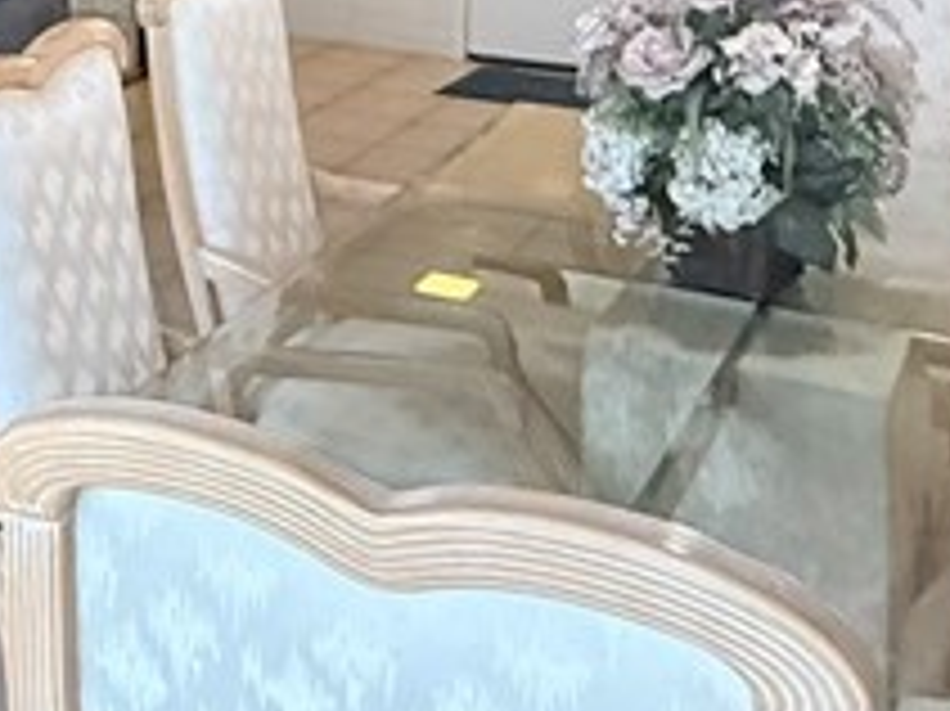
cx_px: 81
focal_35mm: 68
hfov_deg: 27.5
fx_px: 1865
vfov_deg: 18.7
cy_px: -400
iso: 640
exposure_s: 1/120
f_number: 2.2
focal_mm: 2.22
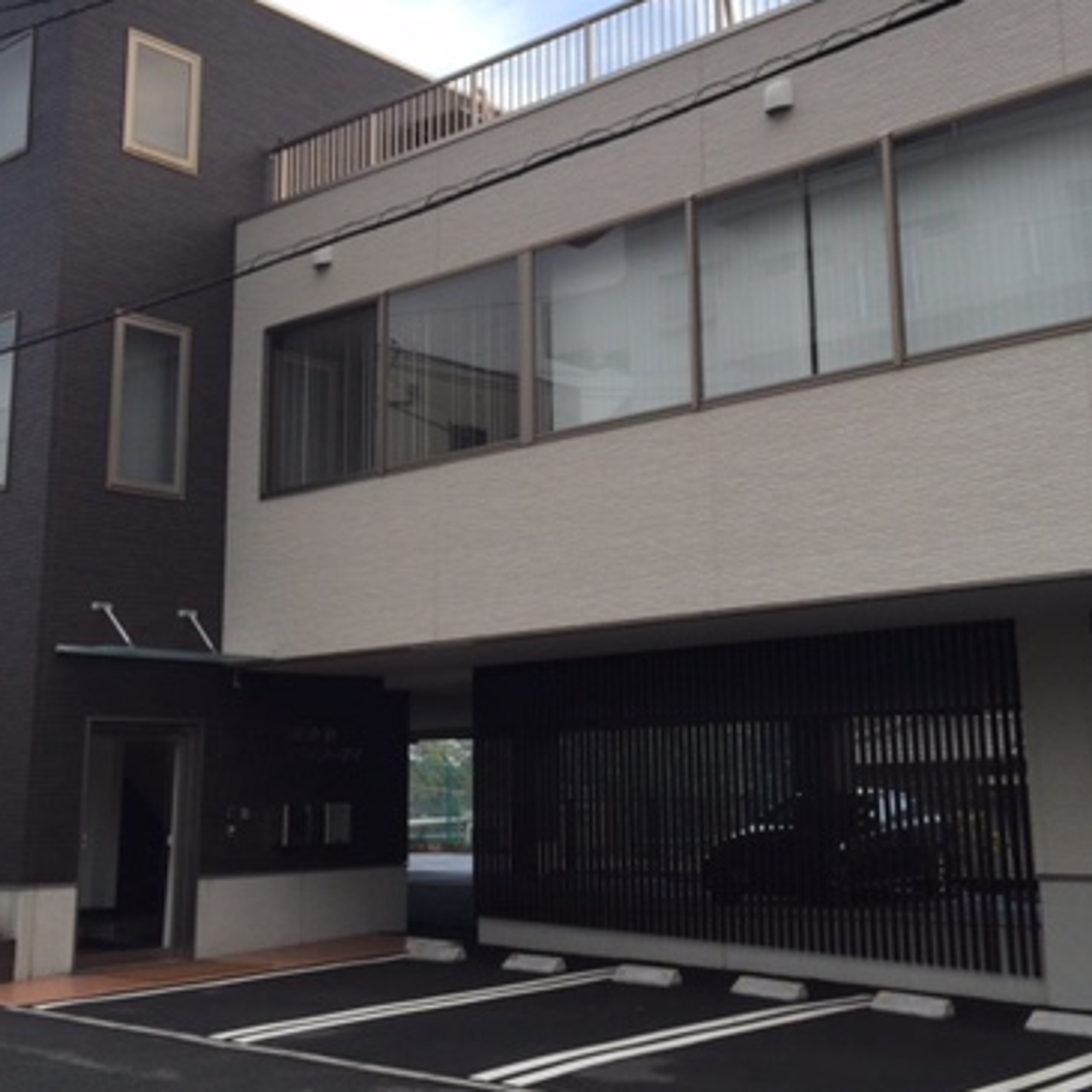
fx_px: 1606
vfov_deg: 37.5
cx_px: 604
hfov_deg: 37.5
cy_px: 467
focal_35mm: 45
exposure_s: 1/319
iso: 32
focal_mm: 4.15
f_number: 2.2
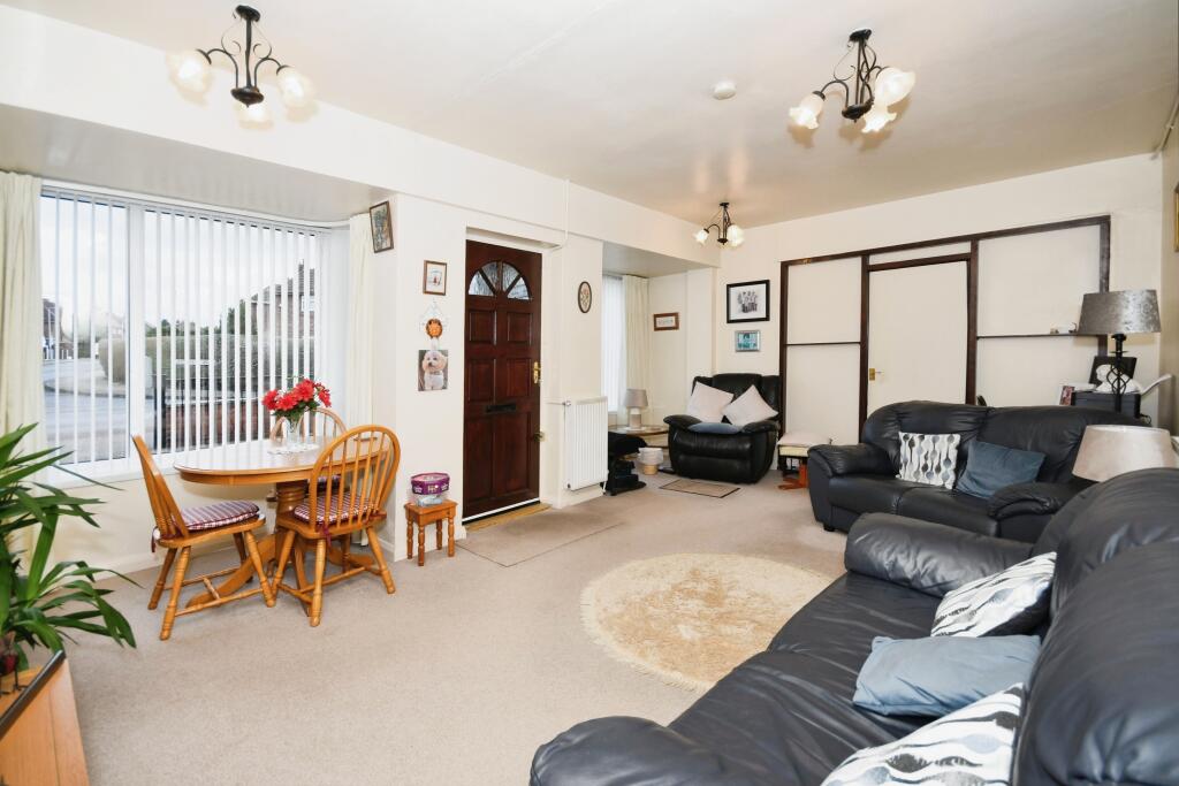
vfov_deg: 77.3
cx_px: 590
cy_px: 393
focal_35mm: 15
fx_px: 491
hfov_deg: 100.4
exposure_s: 1/60
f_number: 8
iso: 400
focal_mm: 10
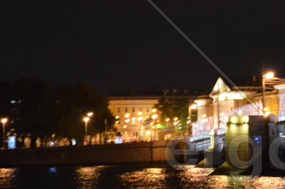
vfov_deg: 7.7
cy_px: 152
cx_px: 300
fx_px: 1407
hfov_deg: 11.4
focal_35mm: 178
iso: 3200
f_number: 5.6
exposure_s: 1/10
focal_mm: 55
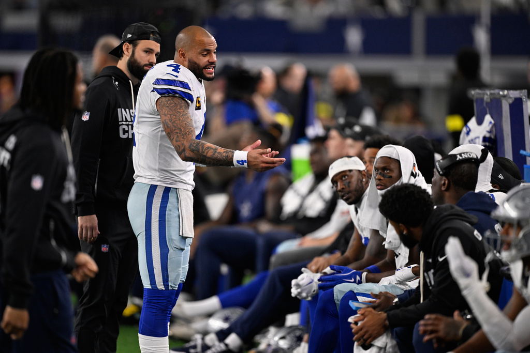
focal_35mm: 400
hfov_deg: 5.2
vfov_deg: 3.4
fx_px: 5889
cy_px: 176
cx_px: 265
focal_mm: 400
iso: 1600
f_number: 2.8
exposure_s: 1/1600
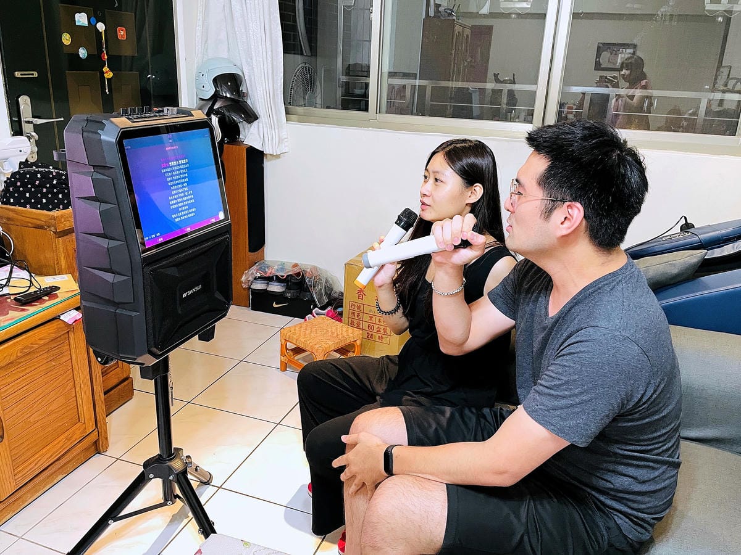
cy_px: 278
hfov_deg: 67.3
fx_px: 557
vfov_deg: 53.1
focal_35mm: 26
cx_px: 370
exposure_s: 1/60
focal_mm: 4.2
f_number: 1.6
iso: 200
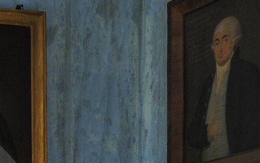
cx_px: -201
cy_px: 351
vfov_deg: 8.8
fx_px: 986
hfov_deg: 13.5
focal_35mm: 139
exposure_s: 1/15
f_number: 5.6
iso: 800
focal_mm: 32
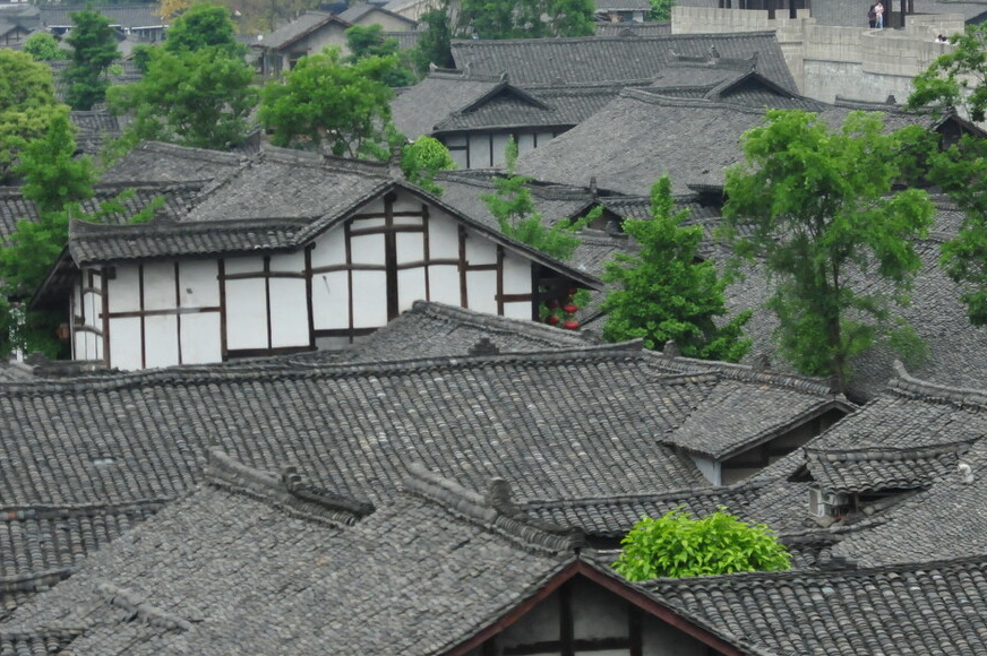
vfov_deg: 7.2
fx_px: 5205
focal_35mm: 190
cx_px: 576
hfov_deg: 10.8
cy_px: 258
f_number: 2.8
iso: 1000
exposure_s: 1/8000
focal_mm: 92
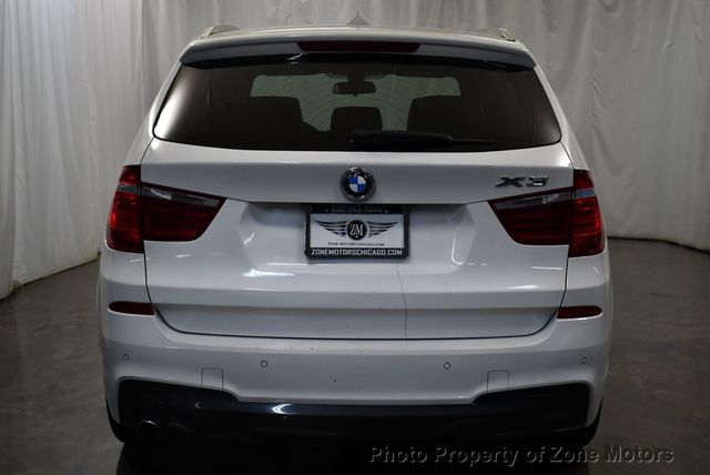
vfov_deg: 28.1
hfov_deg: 41.1
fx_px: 948
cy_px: 238
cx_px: 355
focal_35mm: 48
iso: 800
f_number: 4
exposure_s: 1/200
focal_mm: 24
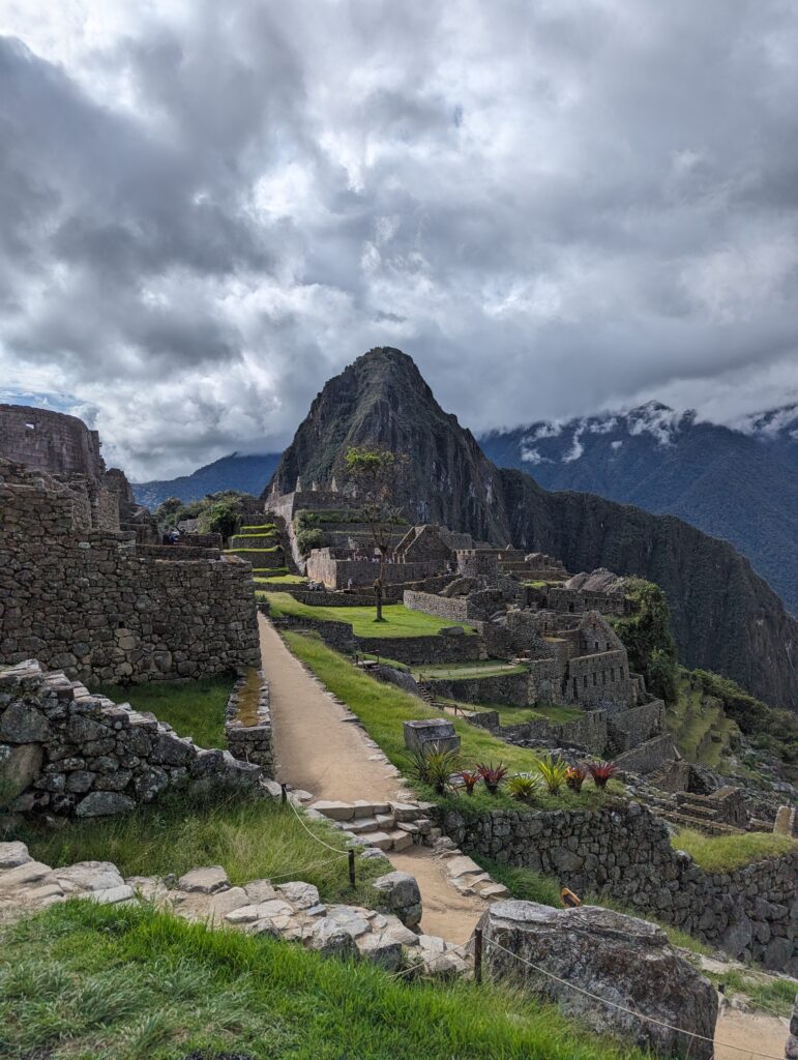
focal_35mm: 24
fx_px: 736
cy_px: 530
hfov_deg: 56.9
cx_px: 399
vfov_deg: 71.5
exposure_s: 1/5376
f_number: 1.85
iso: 45
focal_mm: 6.81
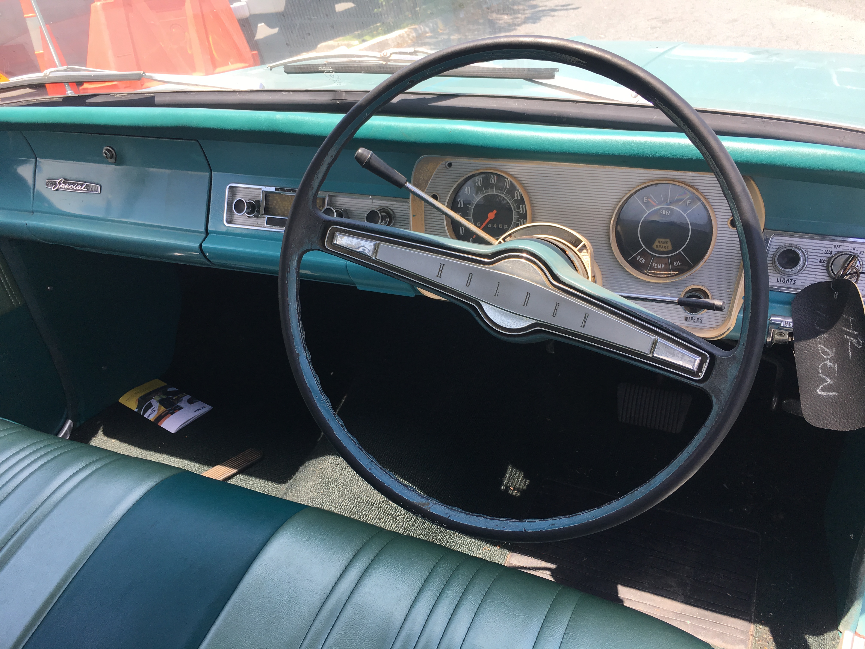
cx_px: 432
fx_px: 725
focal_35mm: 29
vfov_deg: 48.2
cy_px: 324
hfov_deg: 61.7
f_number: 2.2
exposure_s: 1/345
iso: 25
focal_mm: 4.15
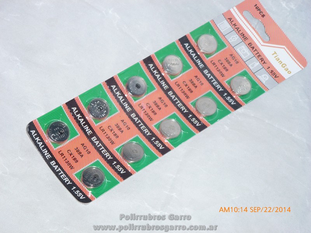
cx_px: 156
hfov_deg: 17.4
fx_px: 1015
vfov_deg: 13.1
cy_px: 116
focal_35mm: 113
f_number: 5.1
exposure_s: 1/60
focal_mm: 20.2
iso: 100
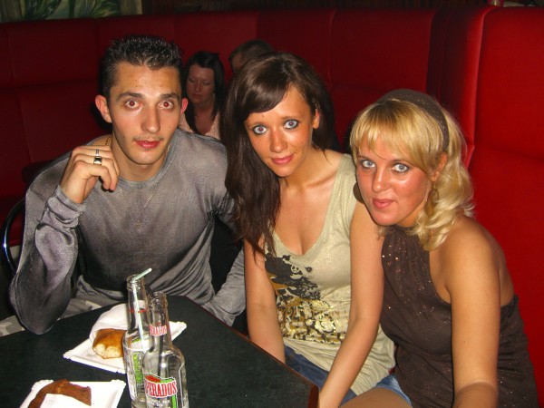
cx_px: 272
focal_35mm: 38
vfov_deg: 37.7
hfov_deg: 49.0
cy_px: 204
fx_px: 597
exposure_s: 1/60
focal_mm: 7.9
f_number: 2.8
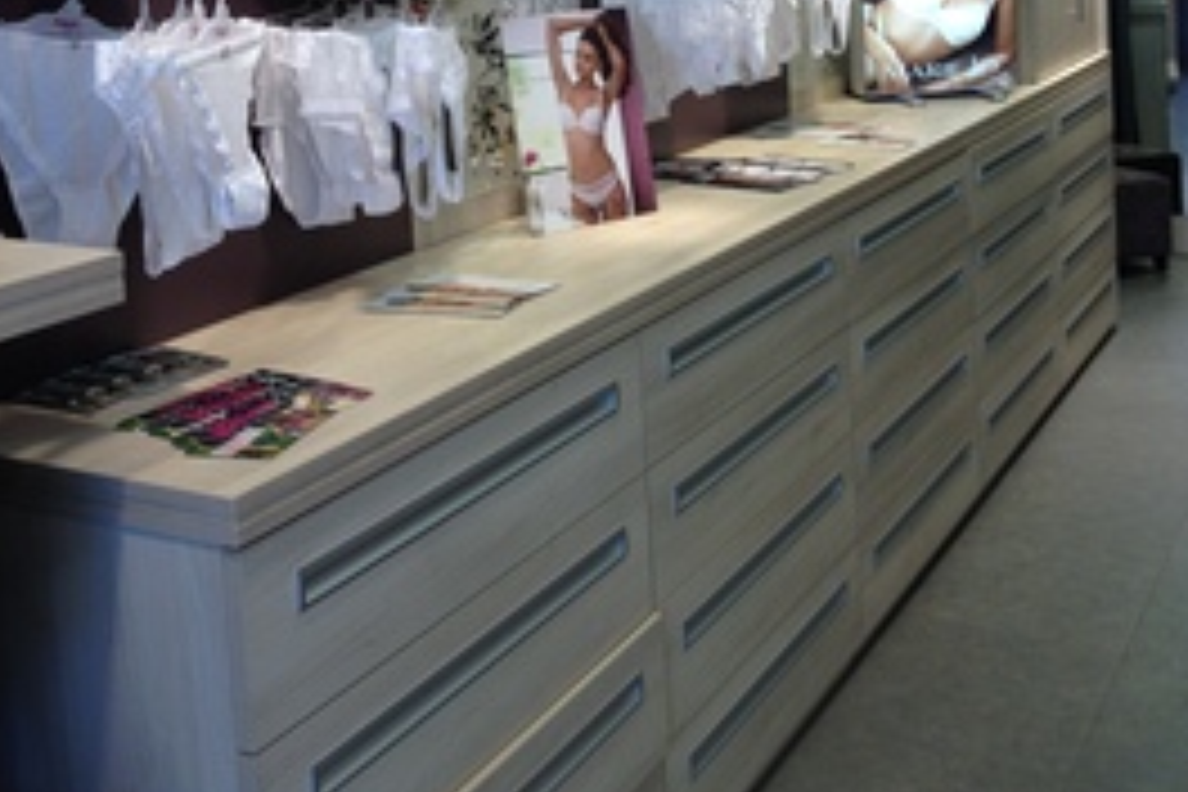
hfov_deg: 40.3
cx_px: 594
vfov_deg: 26.3
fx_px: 1617
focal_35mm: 49
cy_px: 38
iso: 50
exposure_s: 1/60
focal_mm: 4.28
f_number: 2.4
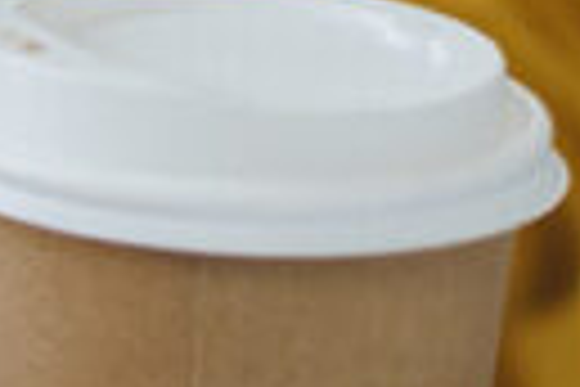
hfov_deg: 6.4
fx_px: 4462
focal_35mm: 277
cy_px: -34
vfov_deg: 4.9
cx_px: -1484
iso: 100
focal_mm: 35
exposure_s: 1/1000
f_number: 1.4
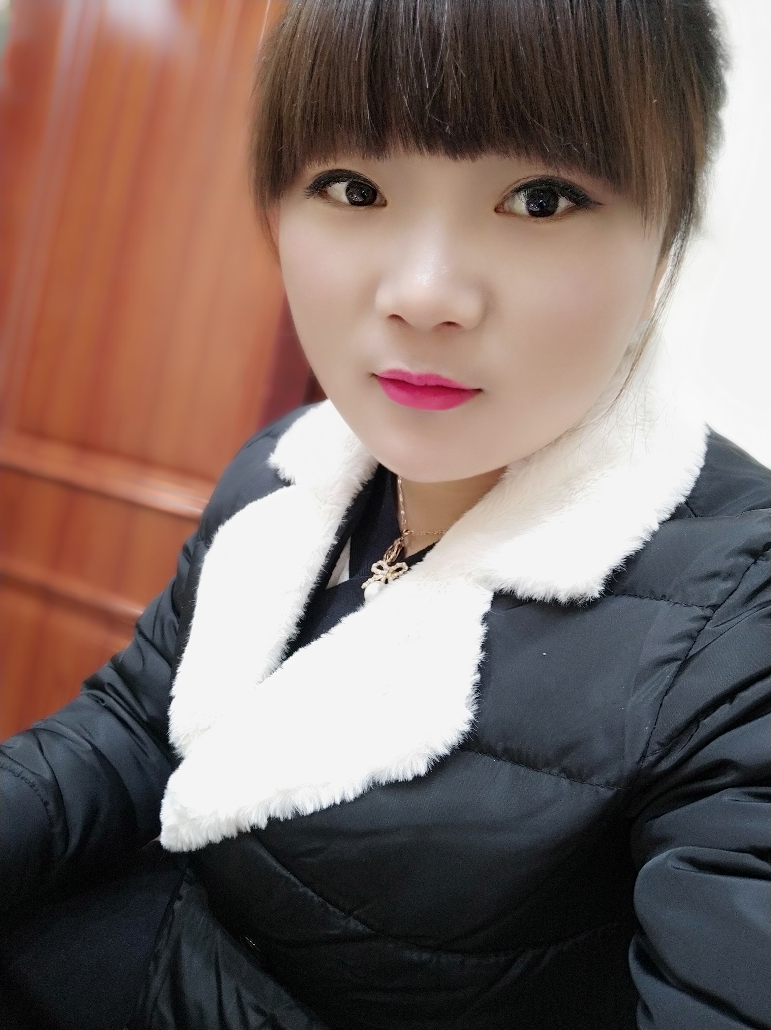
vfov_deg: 76.4
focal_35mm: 22
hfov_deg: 61.0
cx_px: 386
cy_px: 515
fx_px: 654
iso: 640
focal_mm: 3.85
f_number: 2
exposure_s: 1/25
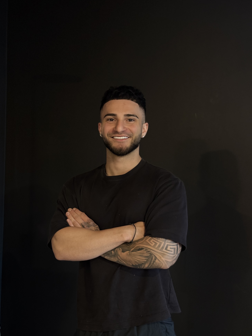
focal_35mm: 50
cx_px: 128
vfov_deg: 38.2
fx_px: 485
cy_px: 170
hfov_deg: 29.1
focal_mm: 6.76
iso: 400
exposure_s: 1/33
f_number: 1.78
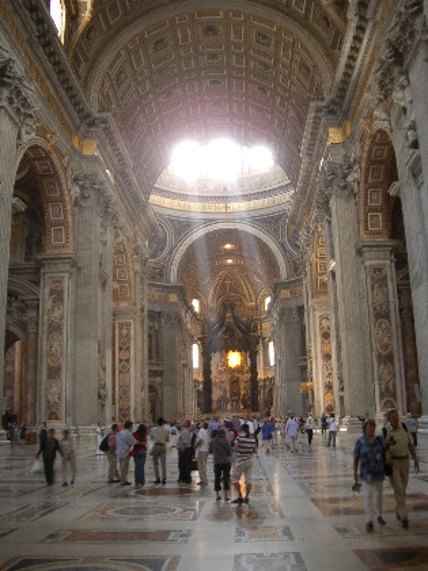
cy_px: 286
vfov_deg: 52.6
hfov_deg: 40.7
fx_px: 577
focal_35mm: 35
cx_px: 214
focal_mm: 5.8
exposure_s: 1/8
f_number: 2.6
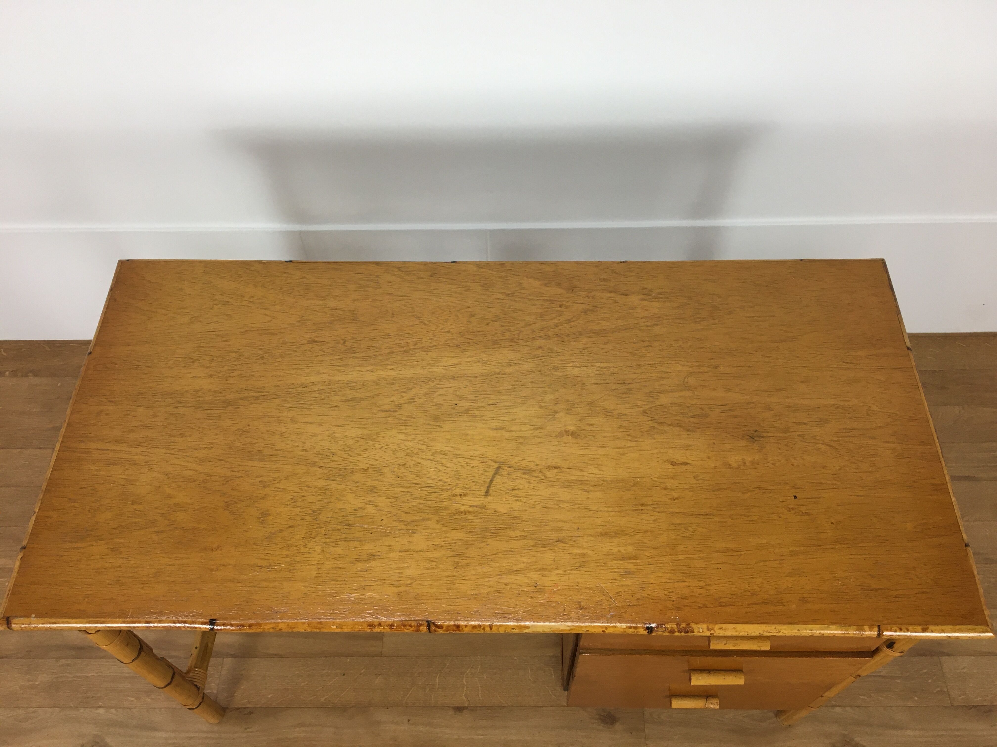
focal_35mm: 29
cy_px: 374
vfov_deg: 48.2
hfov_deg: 61.7
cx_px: 498
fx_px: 835
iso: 40
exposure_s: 1/33
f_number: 2.2
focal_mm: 4.15
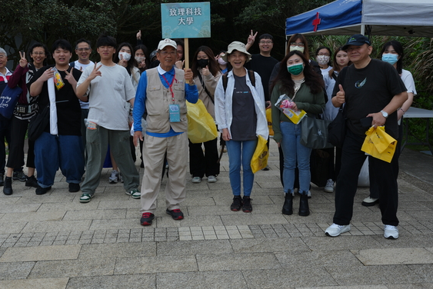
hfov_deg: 47.2
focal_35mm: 41
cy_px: 114
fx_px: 493
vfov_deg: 32.6
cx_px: 185
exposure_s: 1/40
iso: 50
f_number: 6.3
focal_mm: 33
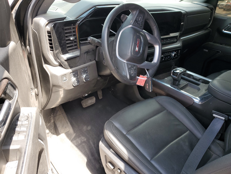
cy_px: 87
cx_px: 116
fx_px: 174
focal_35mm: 26
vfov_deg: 53.1
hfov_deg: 67.3
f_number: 1.5
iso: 50
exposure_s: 1/213
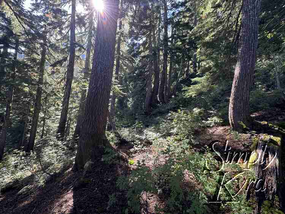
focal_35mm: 14
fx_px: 115
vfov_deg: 85.7
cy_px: 107
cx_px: 142
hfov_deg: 102.0
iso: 80
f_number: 2.2
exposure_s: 1/99
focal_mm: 2.22
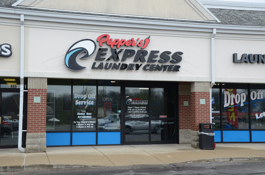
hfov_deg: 41.2
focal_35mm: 48
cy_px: 88
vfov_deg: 28.0
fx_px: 353
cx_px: 132
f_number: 10
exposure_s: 1/400
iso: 640
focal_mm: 32
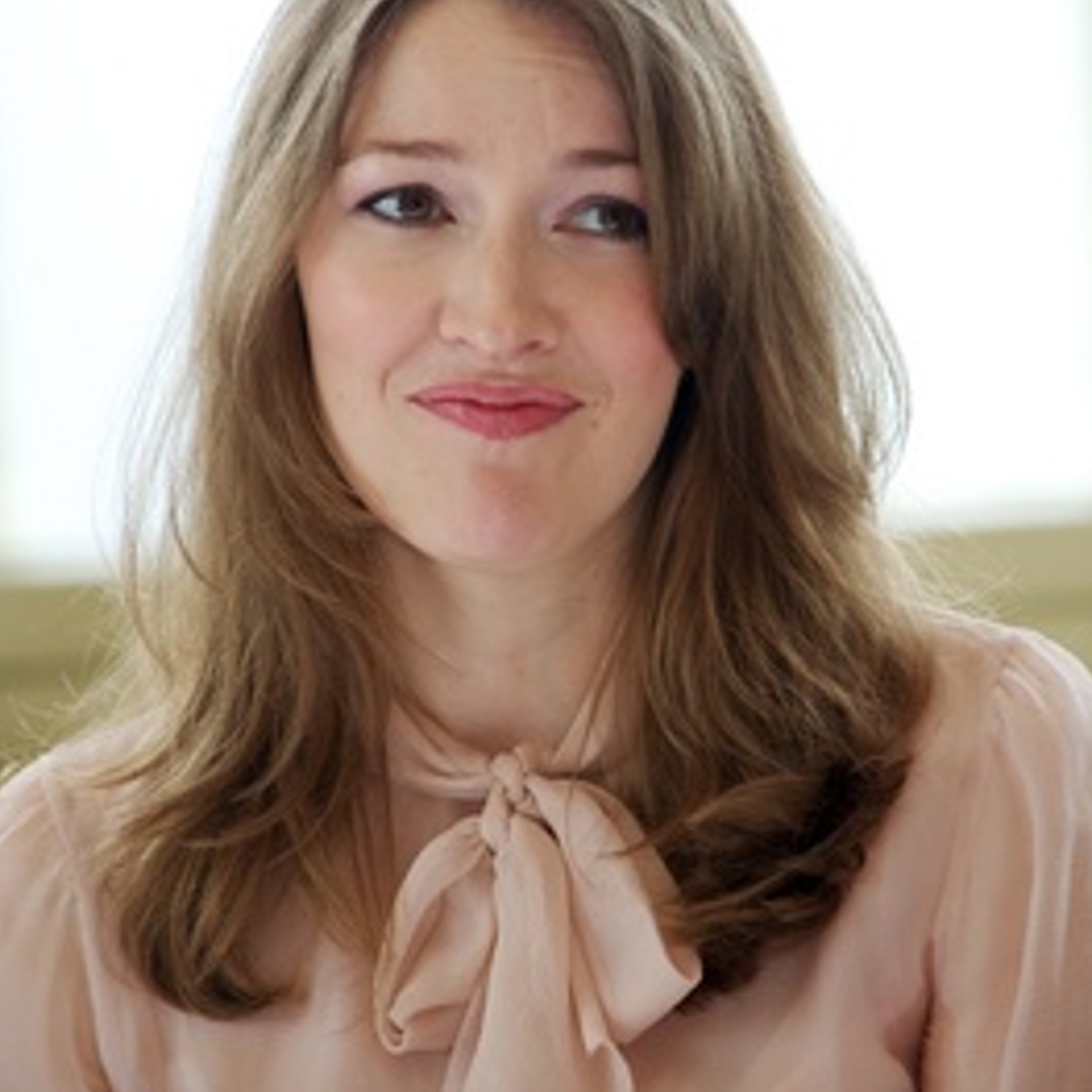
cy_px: 486
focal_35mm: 258
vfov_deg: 6.8
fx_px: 9208
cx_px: 544
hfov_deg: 6.8
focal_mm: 200
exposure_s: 1/60
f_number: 5.6
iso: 500
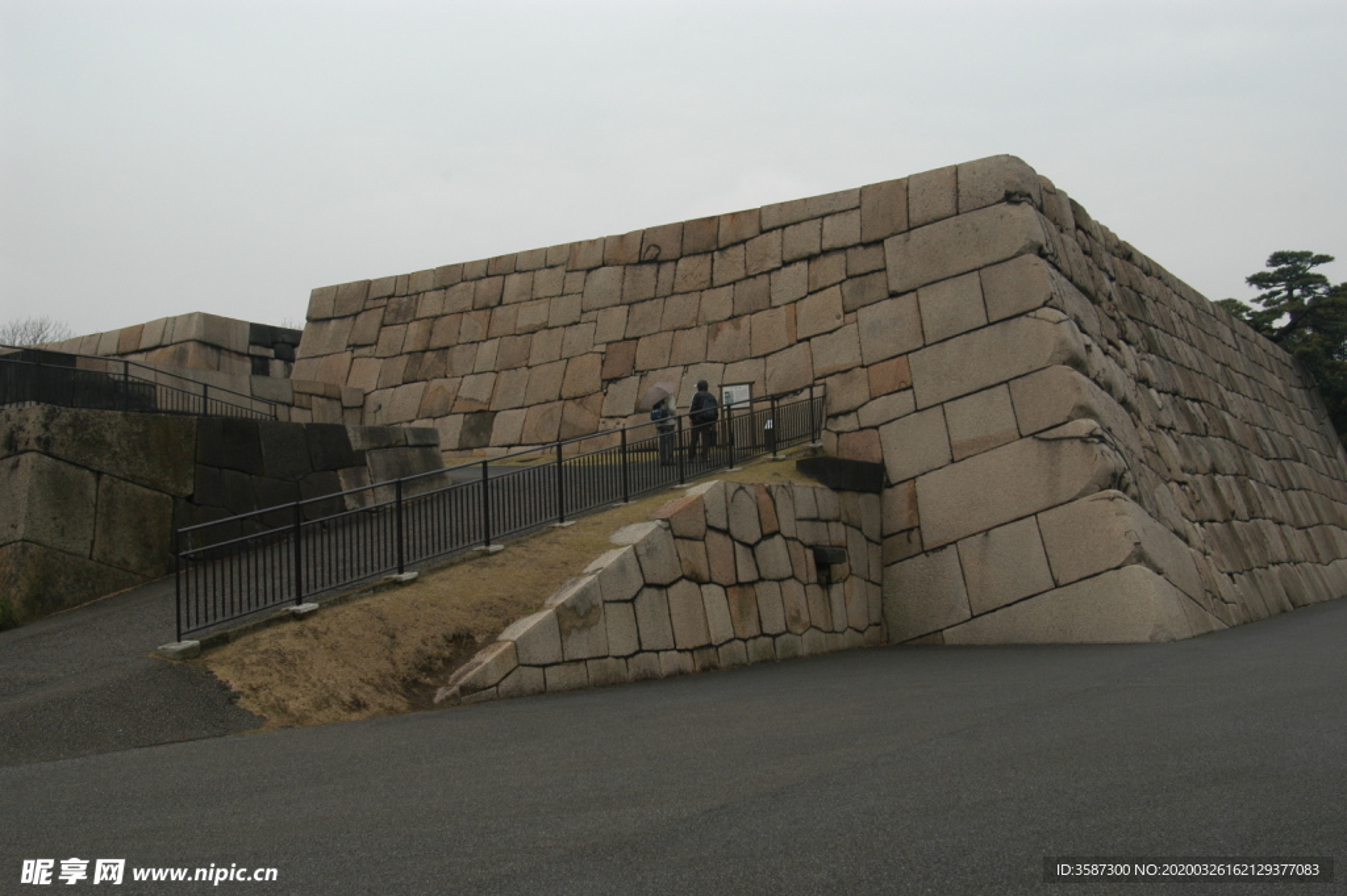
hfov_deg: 53.2
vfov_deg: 36.8
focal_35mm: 36
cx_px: 674
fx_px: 1346
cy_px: 448
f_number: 7.1
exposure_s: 1/180
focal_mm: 24
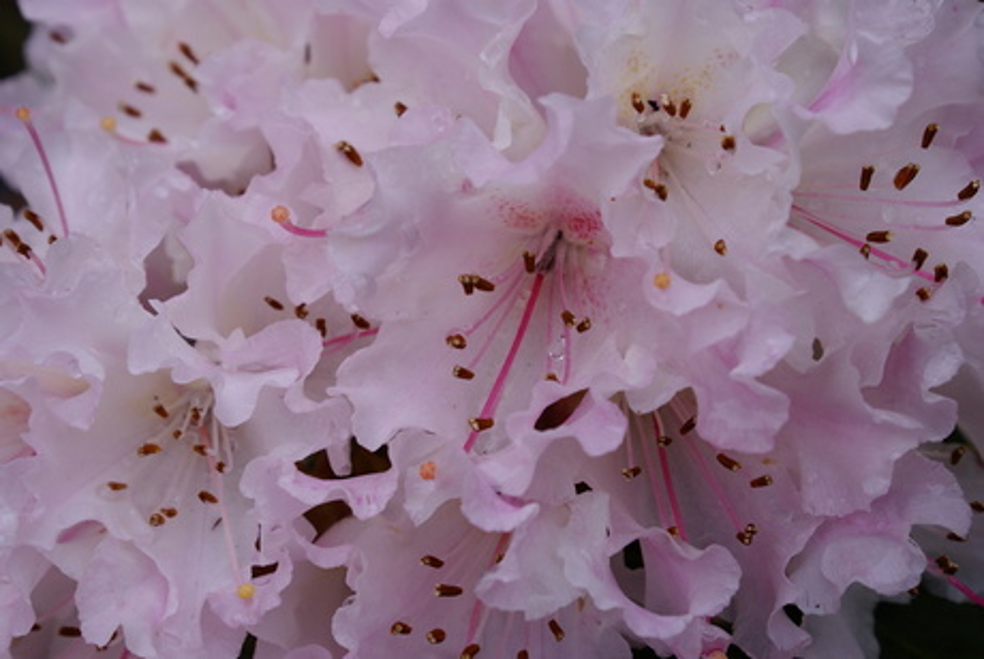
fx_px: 2053
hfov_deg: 27.0
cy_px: 330
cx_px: 492
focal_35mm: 75
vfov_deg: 18.2
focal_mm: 50
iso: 100
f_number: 10
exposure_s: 1/100
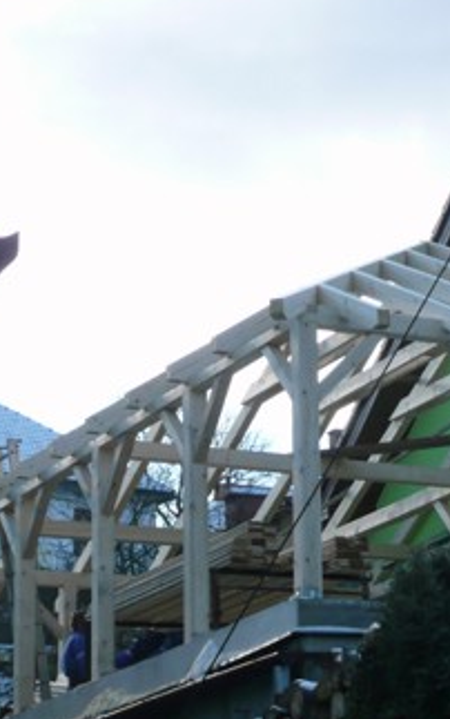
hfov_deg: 9.8
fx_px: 2589
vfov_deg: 15.8
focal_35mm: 132
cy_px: 432
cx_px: 564
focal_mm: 11
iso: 100
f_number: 4.5
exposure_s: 1/200
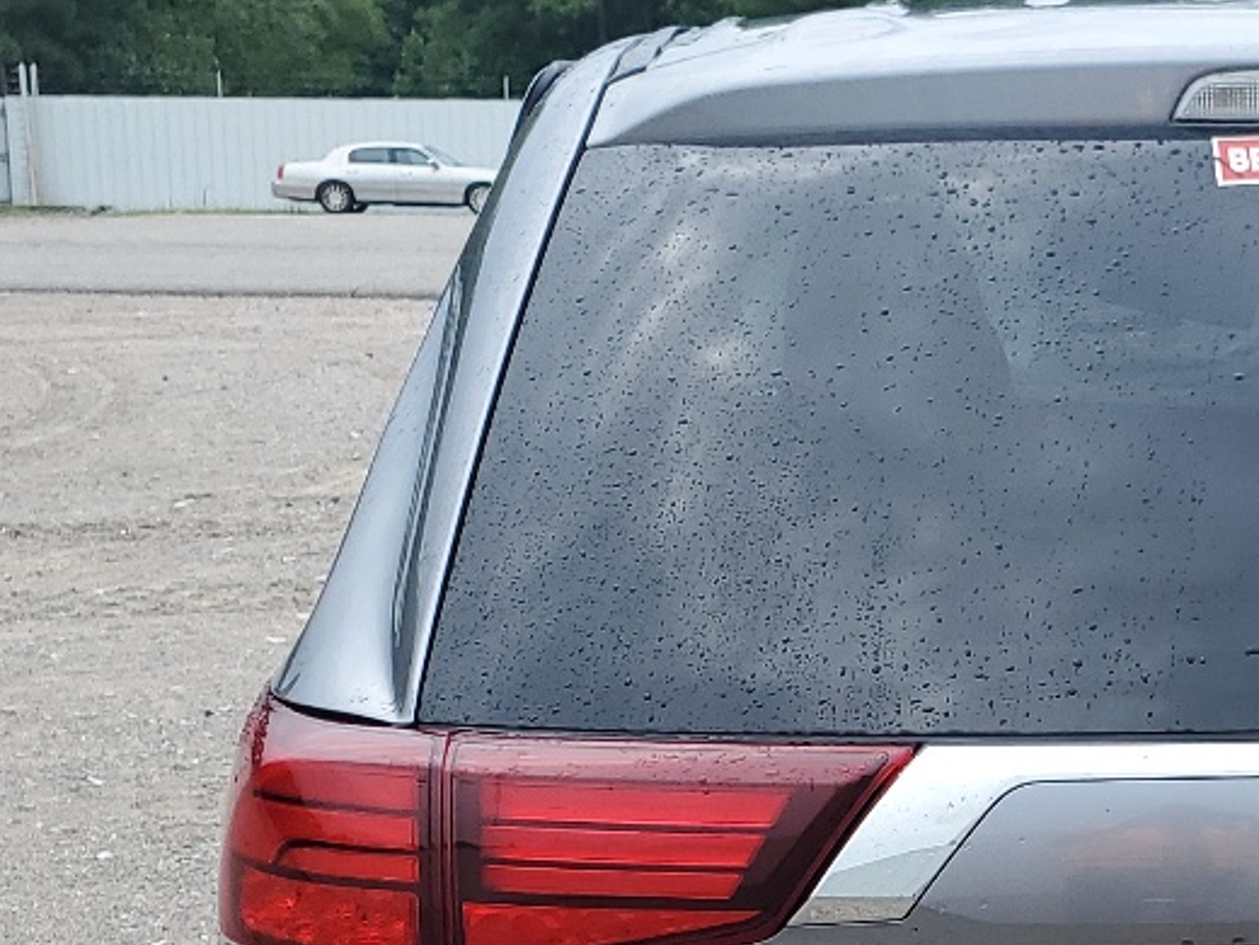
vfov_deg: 17.8
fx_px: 2910
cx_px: 1349
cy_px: 1030
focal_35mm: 80
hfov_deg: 23.1
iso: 50
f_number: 1.5
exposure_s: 1/1667
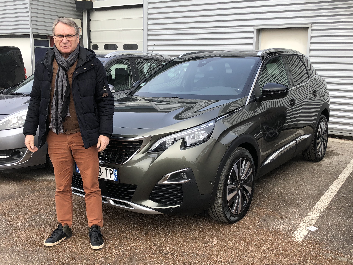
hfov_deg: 50.1
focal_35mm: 37
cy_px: 144
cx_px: 180
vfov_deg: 38.6
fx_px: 377
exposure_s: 1/458
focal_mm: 3.99
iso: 20
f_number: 1.8
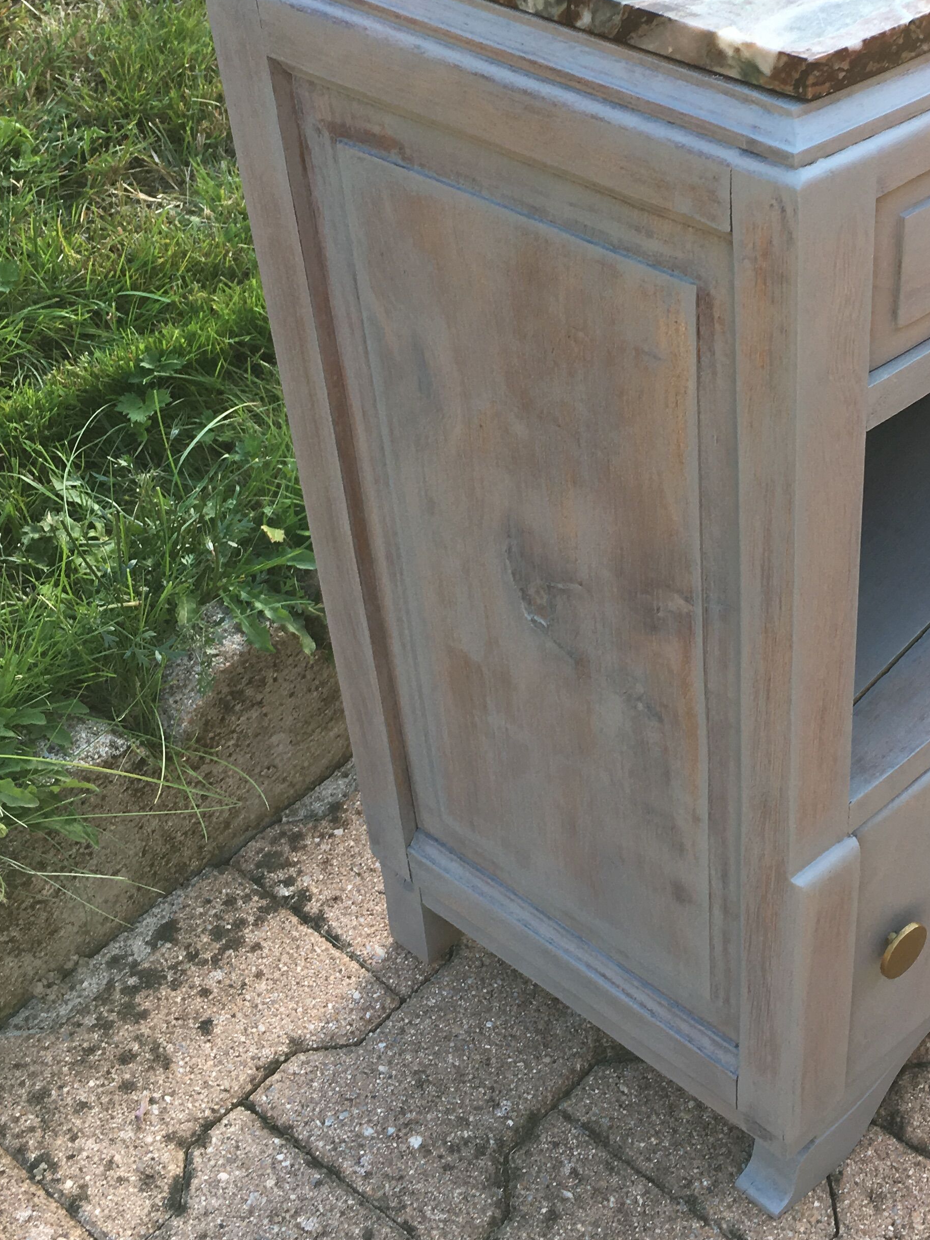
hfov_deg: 29.6
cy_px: 417
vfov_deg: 39.2
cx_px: 733
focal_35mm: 48
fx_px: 1719
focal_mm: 4.15
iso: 25
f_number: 2.2
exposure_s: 1/100
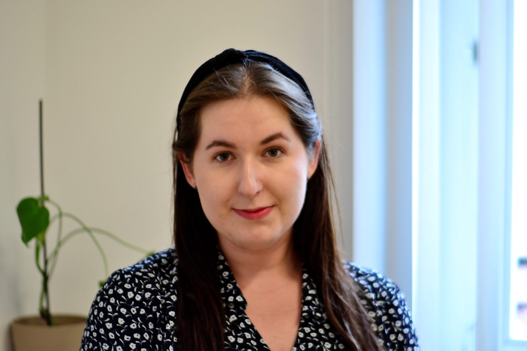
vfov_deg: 18.2
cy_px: 176
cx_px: 264
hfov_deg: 27.0
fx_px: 1098
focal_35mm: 75
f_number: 1.8
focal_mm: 50
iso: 400
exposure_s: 1/160
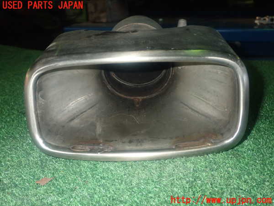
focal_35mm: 36
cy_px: 103
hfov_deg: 51.4
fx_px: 285
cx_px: 137
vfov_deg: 39.7
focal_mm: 6.37
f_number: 7.1
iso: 640
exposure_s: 1/40
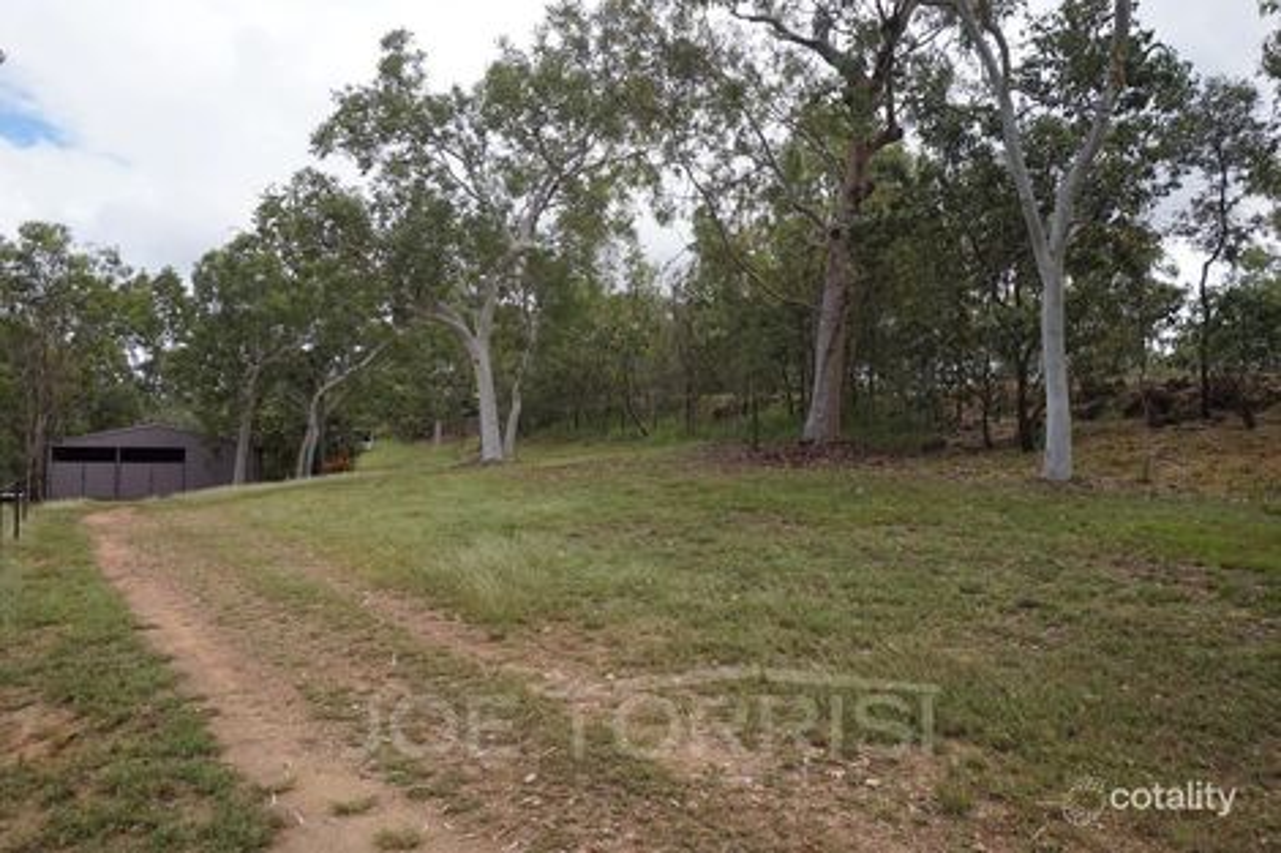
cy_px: 426
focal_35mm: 22
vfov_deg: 56.1
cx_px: 640
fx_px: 800
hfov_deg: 77.3
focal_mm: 15
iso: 100
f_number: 6.3
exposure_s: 1/320
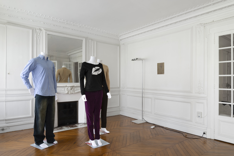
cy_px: 78
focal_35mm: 24
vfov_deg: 53.2
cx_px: 117
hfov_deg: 73.7
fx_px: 156
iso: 100
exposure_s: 1.3
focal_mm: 24
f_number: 11
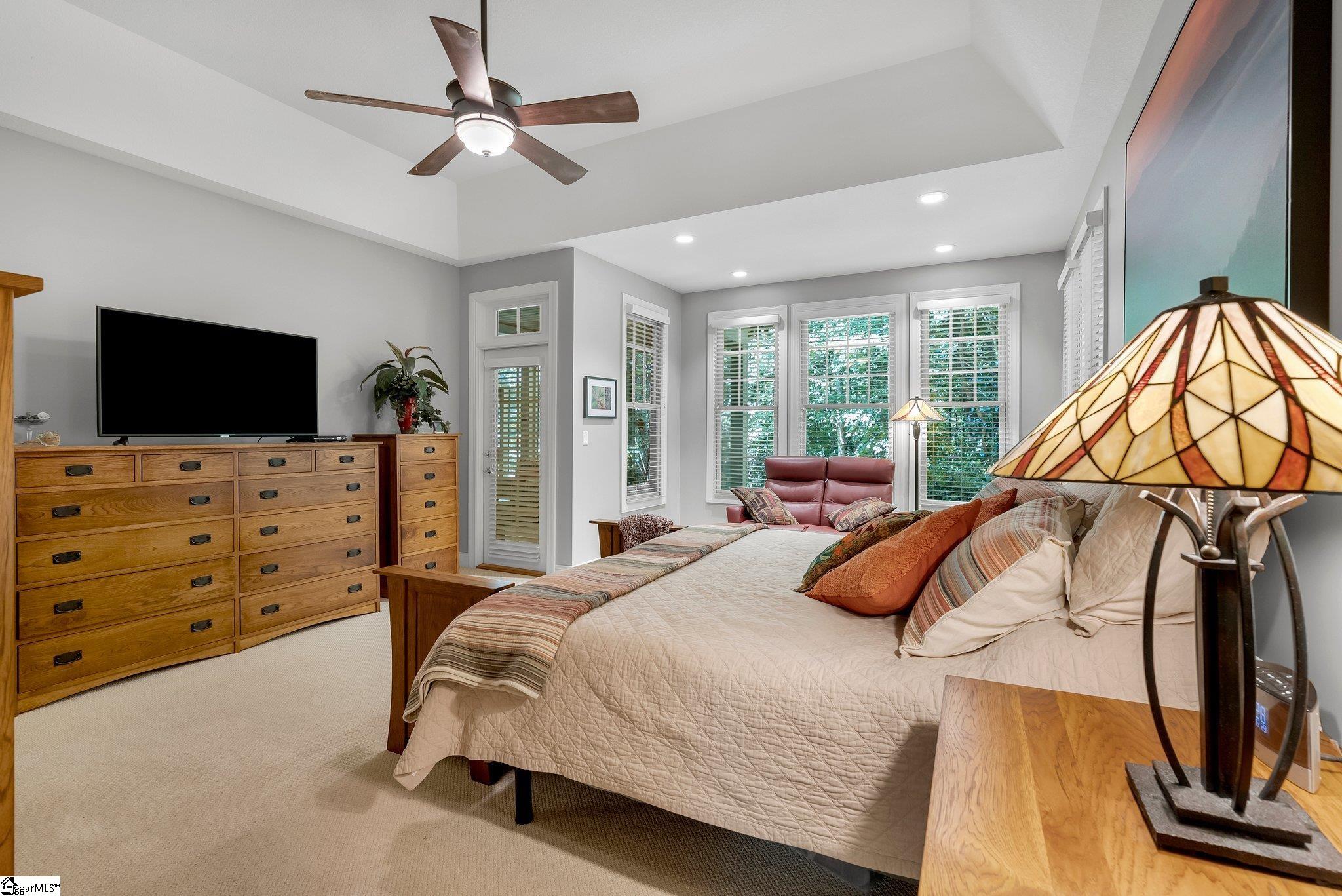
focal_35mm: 16
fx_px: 597
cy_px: 448
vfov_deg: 73.8
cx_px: 671
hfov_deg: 96.7
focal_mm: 16
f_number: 8
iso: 400
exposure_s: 1/8
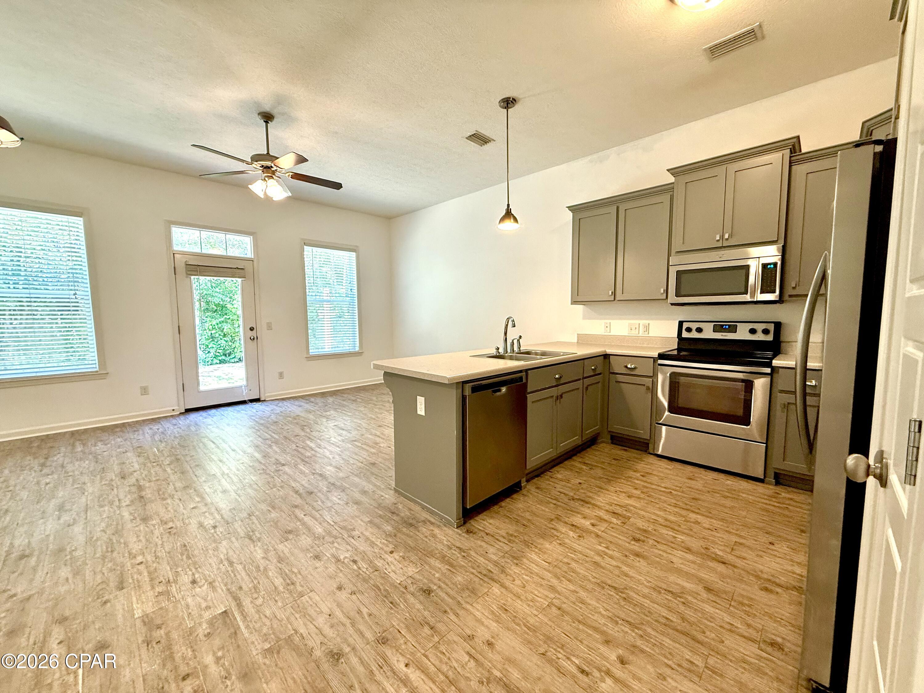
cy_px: 346
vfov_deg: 85.7
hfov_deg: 102.1
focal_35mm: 14
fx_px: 374
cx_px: 462
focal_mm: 2.22
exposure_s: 1/60
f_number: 2.2
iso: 200
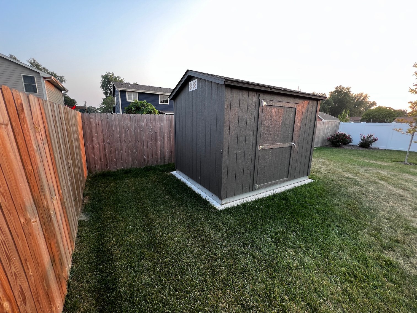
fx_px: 157
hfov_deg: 106.2
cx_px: 208
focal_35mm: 13
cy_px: 156
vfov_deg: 89.9
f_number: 1.8
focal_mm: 1.57
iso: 64
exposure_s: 1/99
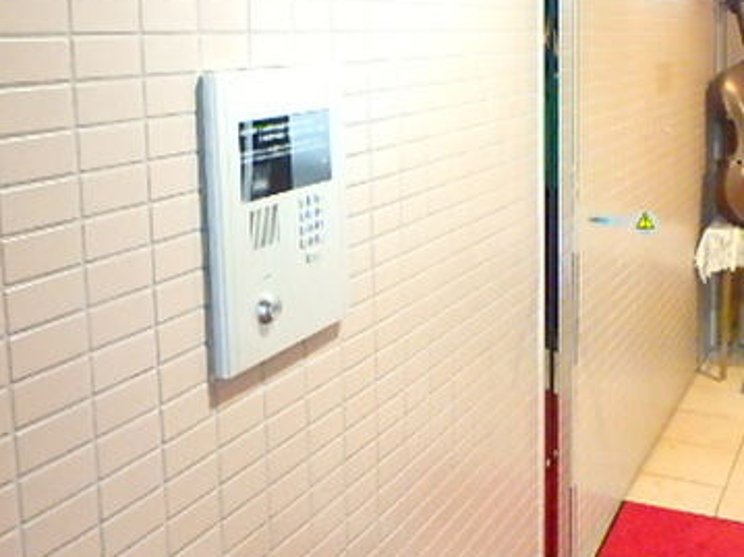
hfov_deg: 45.3
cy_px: 131
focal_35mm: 41
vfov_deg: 34.3
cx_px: 475
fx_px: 881
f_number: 3.5
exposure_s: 1/8
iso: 1600
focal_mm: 3.7
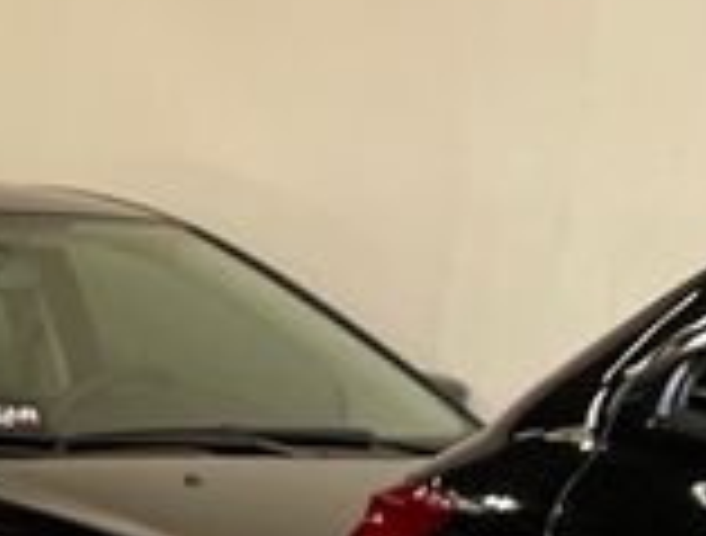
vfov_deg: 8.8
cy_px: 1189
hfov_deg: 9.8
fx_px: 3214
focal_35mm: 157
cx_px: -1347
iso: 50
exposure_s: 1/120
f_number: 1.6
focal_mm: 4.2
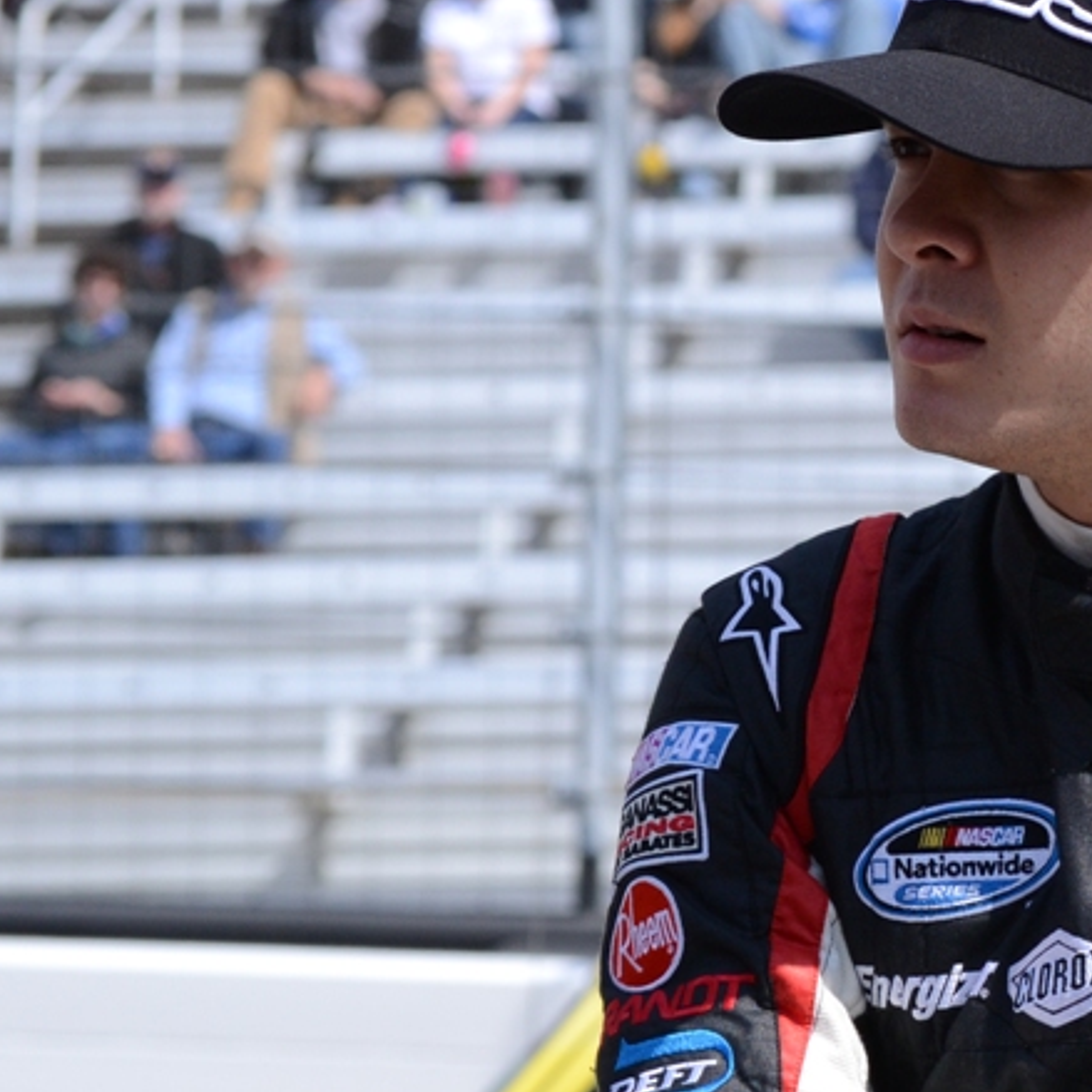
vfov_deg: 7.4
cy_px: 461
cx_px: 1163
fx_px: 8492
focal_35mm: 238
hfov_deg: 7.3
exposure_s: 1/1000
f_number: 8
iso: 400
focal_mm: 85
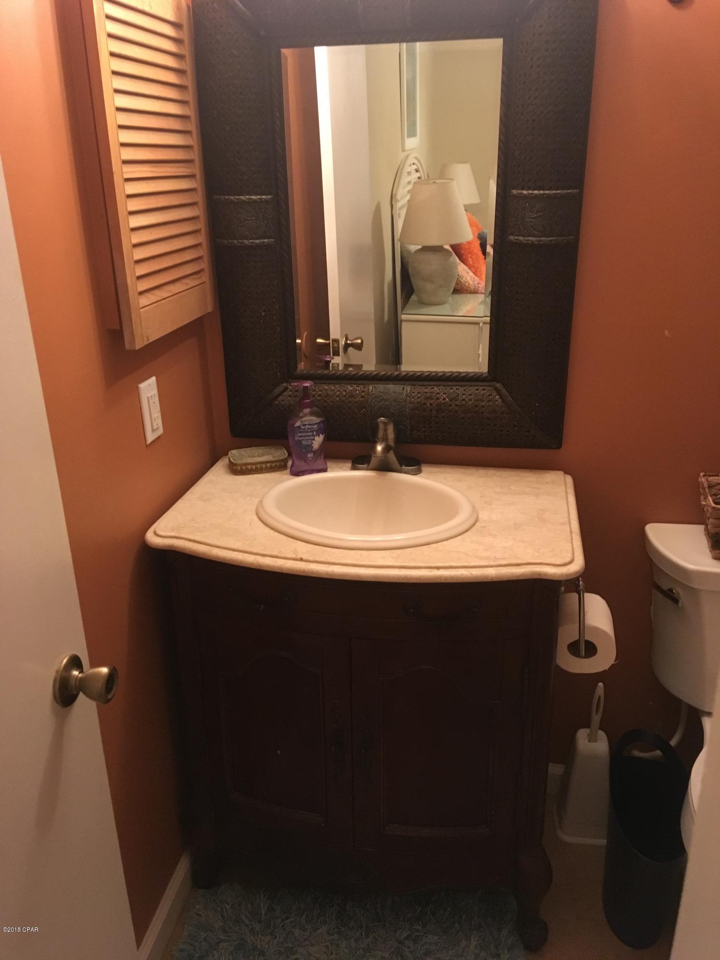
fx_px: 804
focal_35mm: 29
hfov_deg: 48.2
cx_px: 360
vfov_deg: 61.7
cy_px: 480
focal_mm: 4.15
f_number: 2.2
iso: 250
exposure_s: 1/15
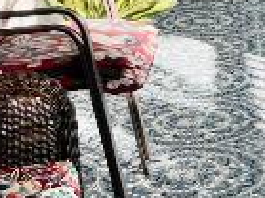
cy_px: -55
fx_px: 1101
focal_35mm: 144
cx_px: 246
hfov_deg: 13.6
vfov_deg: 10.1
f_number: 1.5
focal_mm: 5.7
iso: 50
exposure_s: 1/383
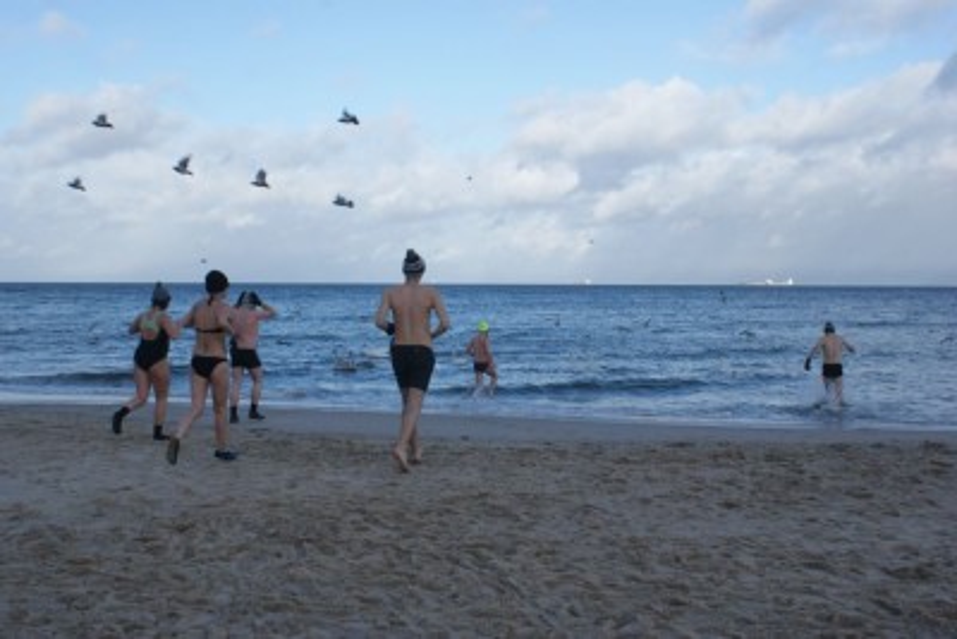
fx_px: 1117
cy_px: 320
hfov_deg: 46.4
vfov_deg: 31.9
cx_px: 478
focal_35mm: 42
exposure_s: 1/80
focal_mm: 28
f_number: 11
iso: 100
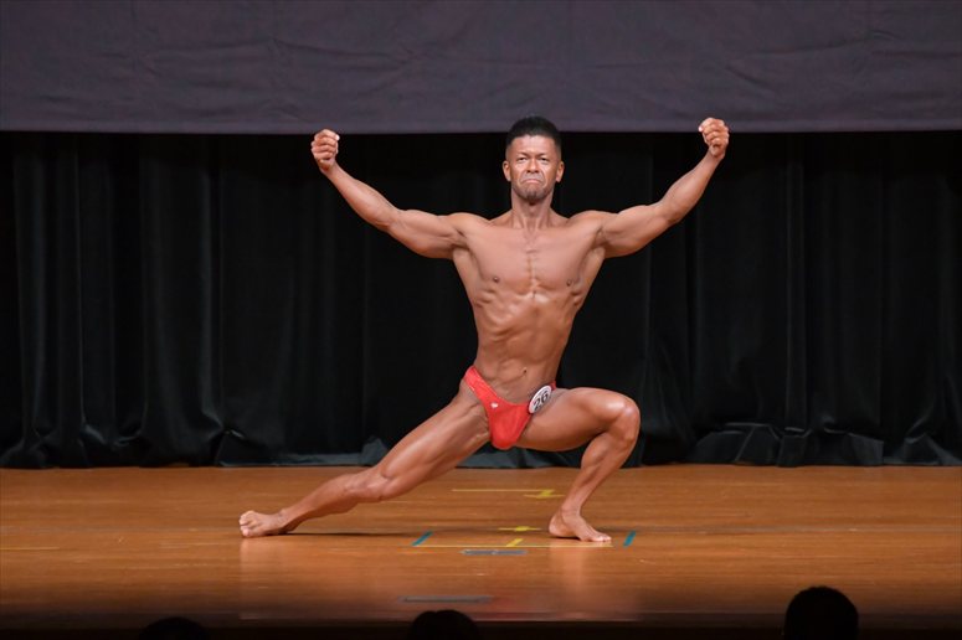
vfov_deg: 4.6
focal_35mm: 300
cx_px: 481
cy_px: 320
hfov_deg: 6.9
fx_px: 8013
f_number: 5.6
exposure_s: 1/400
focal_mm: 200
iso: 5000
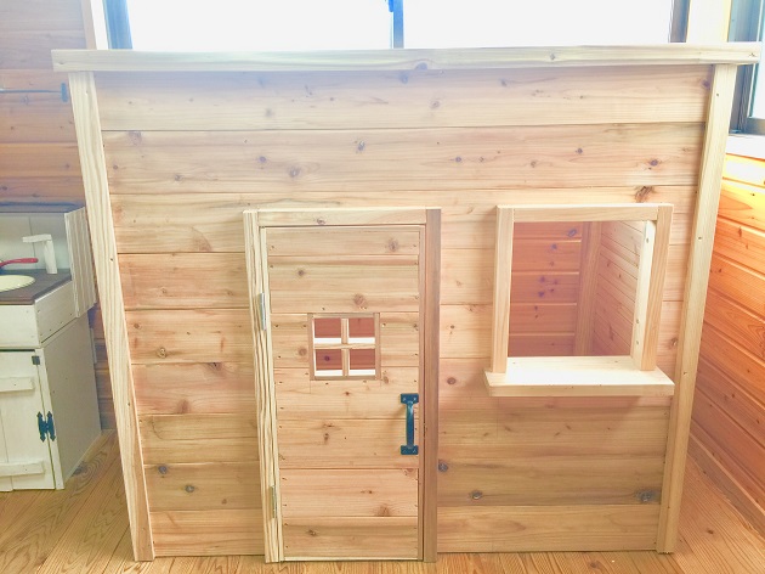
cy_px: 287
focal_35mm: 29
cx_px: 382
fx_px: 641
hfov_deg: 61.7
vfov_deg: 48.2
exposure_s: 1/15
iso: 32
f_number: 2.2
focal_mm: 4.15
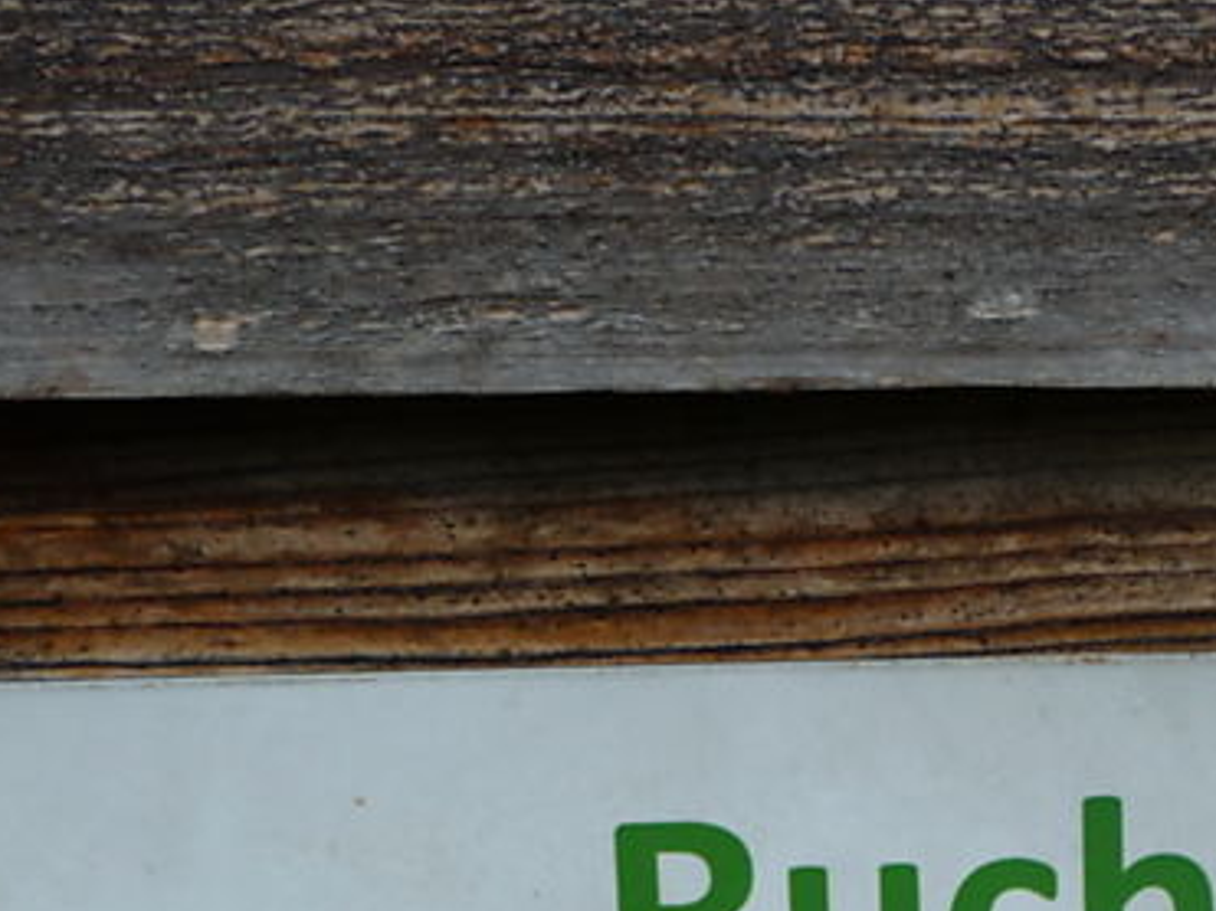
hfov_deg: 20.3
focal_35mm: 95
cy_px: 914
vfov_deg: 15.3
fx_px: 3336
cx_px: 1085
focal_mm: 7.3
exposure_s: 1/200
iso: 80
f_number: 4
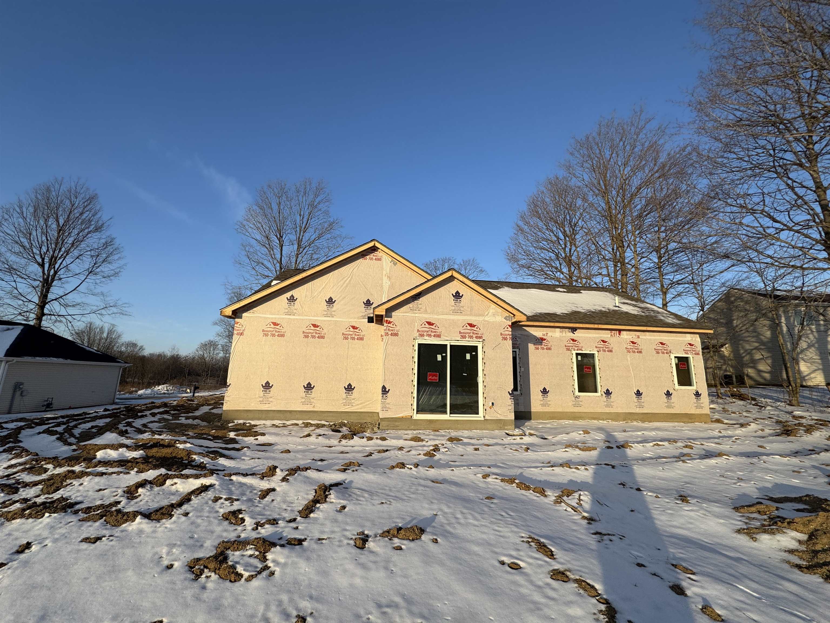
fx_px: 336
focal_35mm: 14
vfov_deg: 85.7
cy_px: 312
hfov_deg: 102.1
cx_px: 415
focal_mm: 2.22
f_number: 2.2
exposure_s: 1/1748
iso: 50
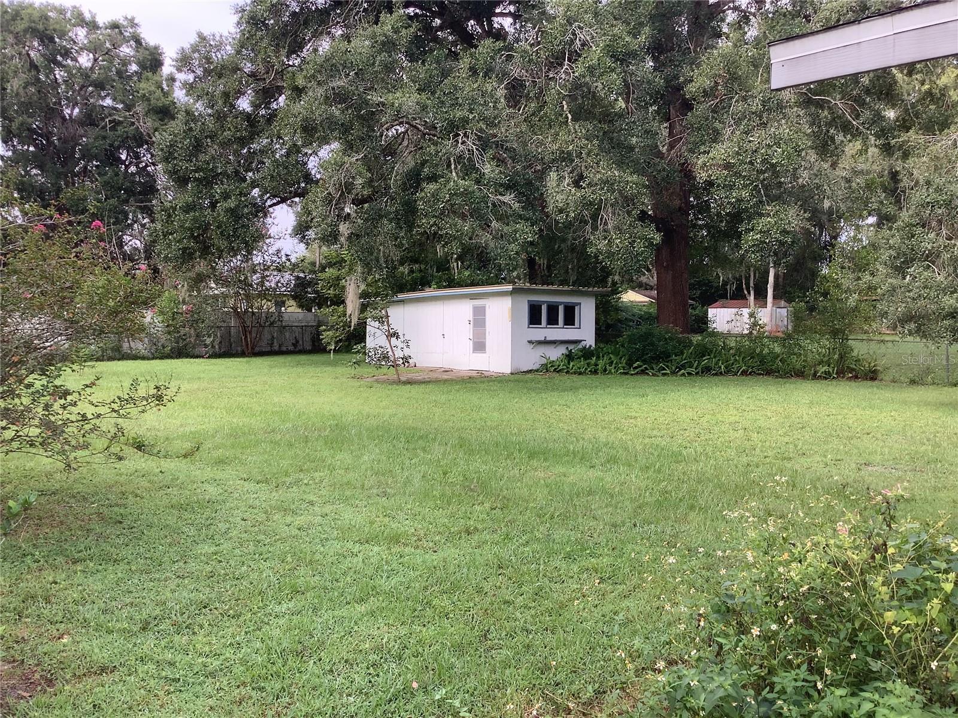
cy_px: 359
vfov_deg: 45.4
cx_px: 479
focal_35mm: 31
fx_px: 858
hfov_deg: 58.4
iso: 25
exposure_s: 1/167
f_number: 2.4
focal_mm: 3.3
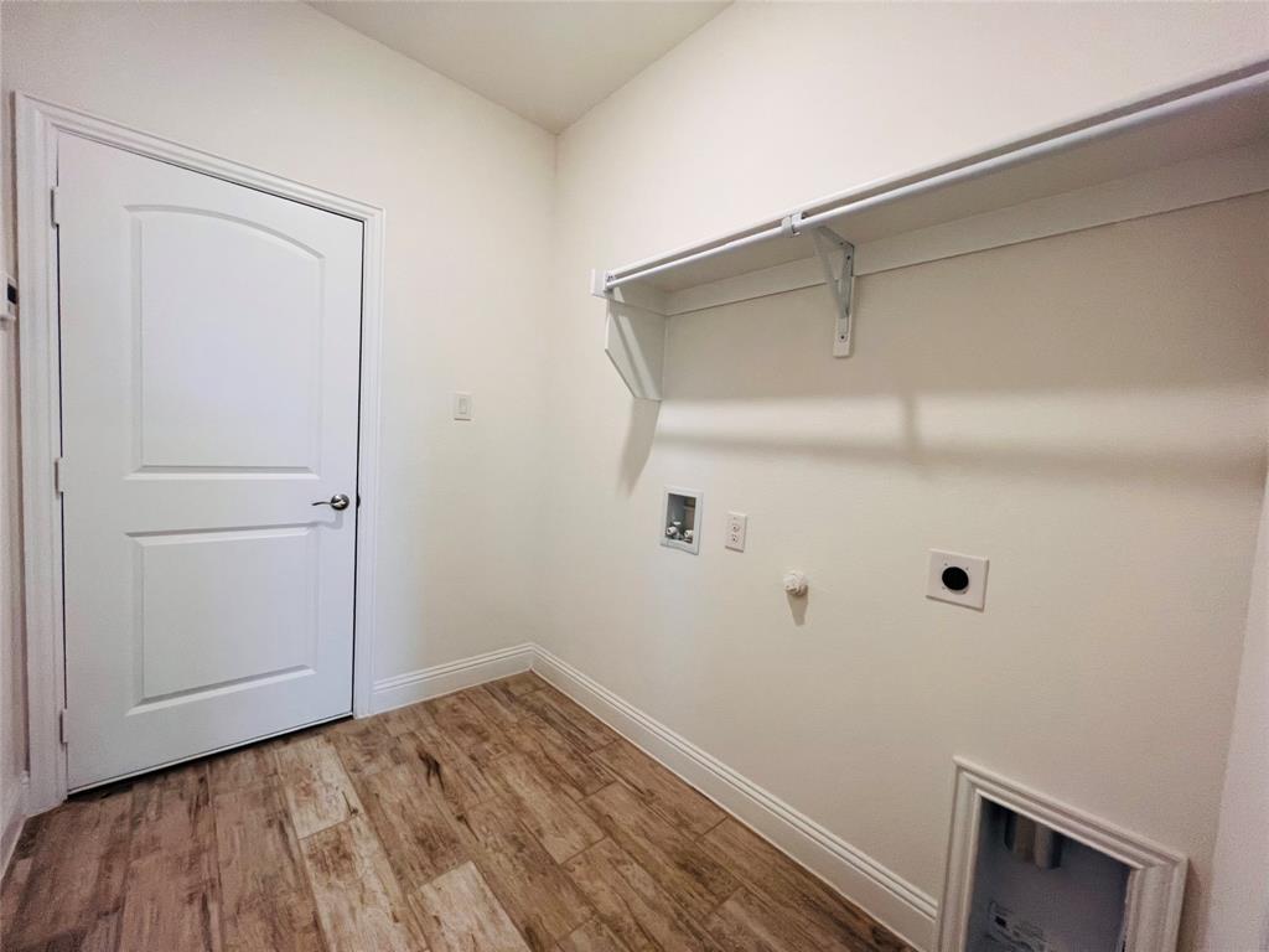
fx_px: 477
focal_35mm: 13
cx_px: 634
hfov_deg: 106.2
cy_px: 476
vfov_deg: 89.9
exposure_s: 1/120
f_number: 1.8
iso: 200
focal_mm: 1.57
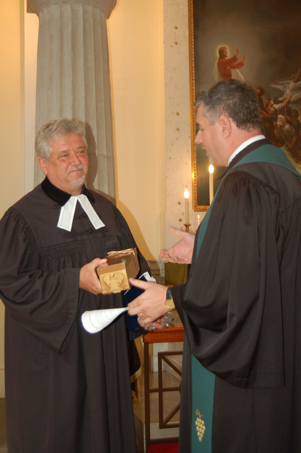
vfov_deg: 42.4
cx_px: 150
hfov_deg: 28.9
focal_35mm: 46
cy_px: 226
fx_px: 584
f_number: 4.5
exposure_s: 1/60
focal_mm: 31
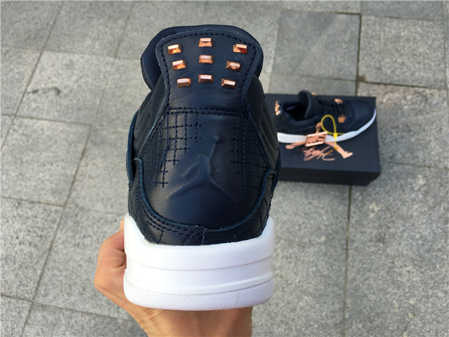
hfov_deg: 61.7
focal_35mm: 29
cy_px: 168
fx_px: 376
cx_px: 224
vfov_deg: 48.2
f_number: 2.2
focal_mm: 4.15
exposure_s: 1/188
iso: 25
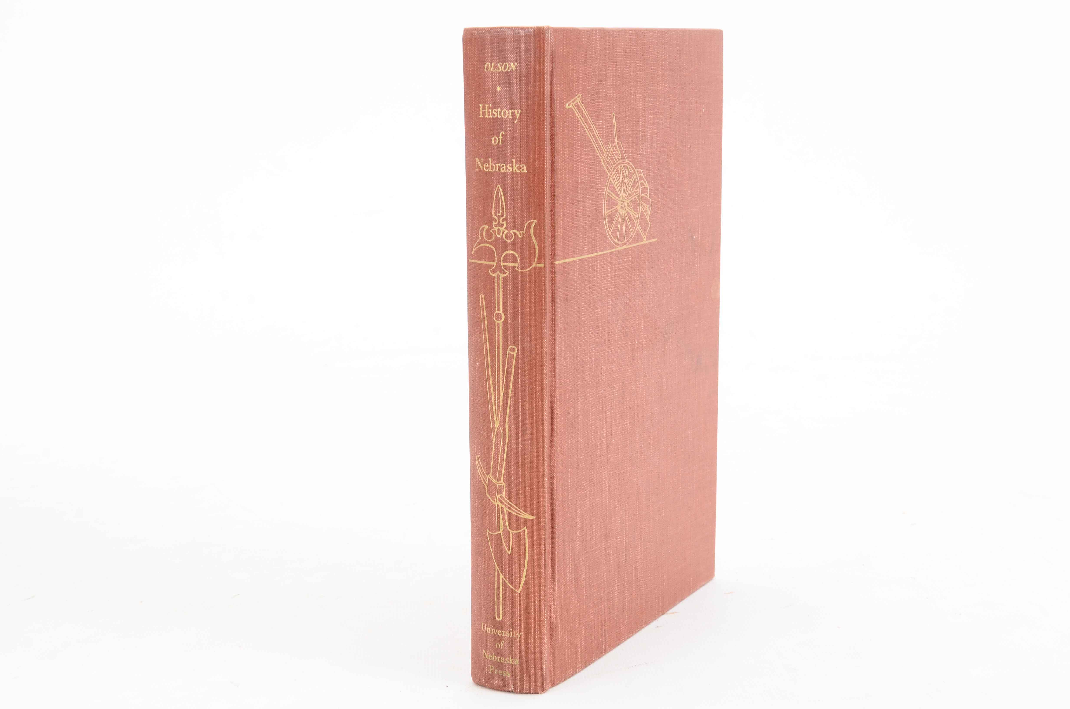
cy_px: 354
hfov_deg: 33.5
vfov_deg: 22.5
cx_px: 535
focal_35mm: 60
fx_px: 1780
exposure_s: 1/80
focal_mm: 40
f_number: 11
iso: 400
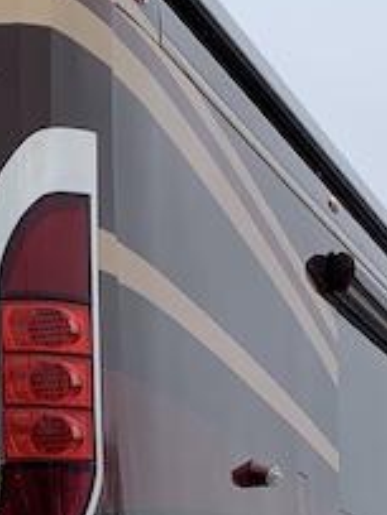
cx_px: 68
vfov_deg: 13.9
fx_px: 2027
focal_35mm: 136
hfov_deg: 10.9
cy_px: 668
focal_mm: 4.25
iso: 25
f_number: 1.8
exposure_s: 1/1266
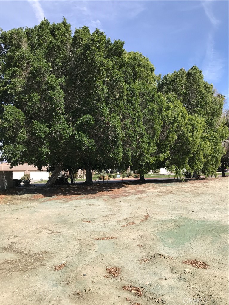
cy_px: 152
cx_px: 114
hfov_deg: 49.7
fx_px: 247
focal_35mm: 28
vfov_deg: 63.4
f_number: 1.8
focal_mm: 3.99
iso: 20
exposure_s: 1/1916
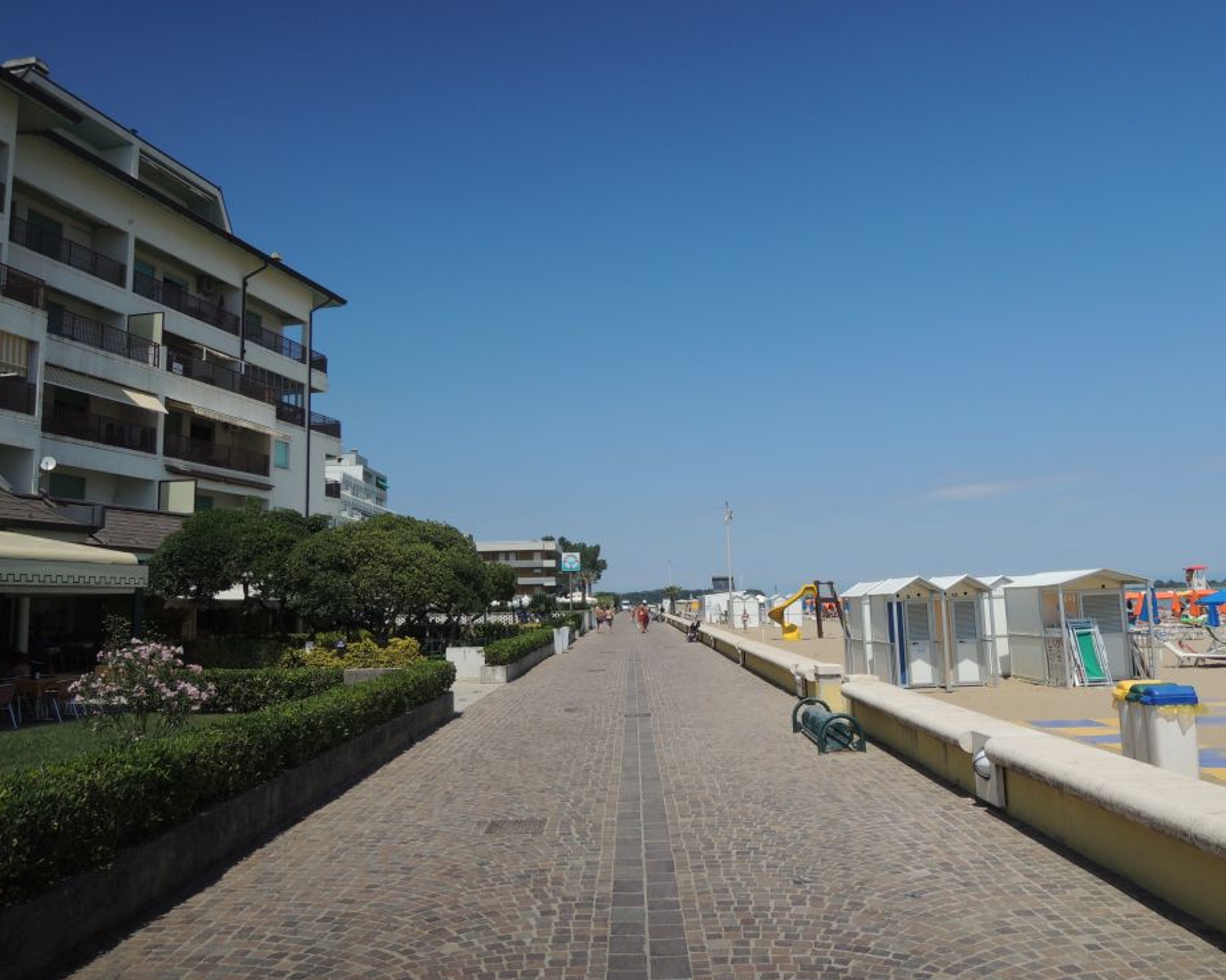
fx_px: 943
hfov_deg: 66.0
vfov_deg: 54.9
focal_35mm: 26
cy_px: 483
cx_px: 628
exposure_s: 1/1600
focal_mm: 4.3
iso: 100
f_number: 3.5
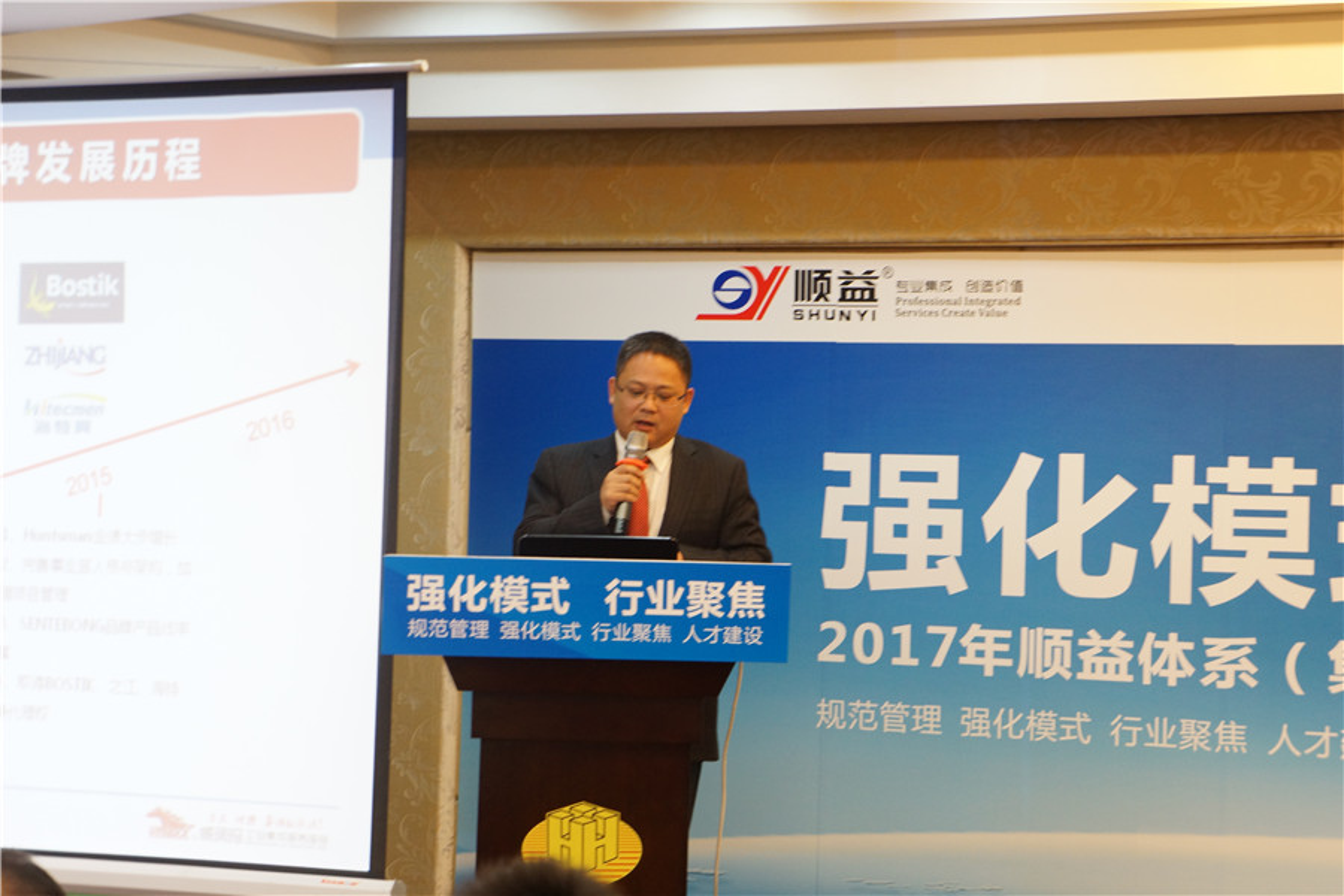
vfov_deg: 16.7
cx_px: 672
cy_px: 448
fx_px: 3061
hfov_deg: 24.8
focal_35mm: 82
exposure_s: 1/20
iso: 800
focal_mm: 55
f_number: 5.6
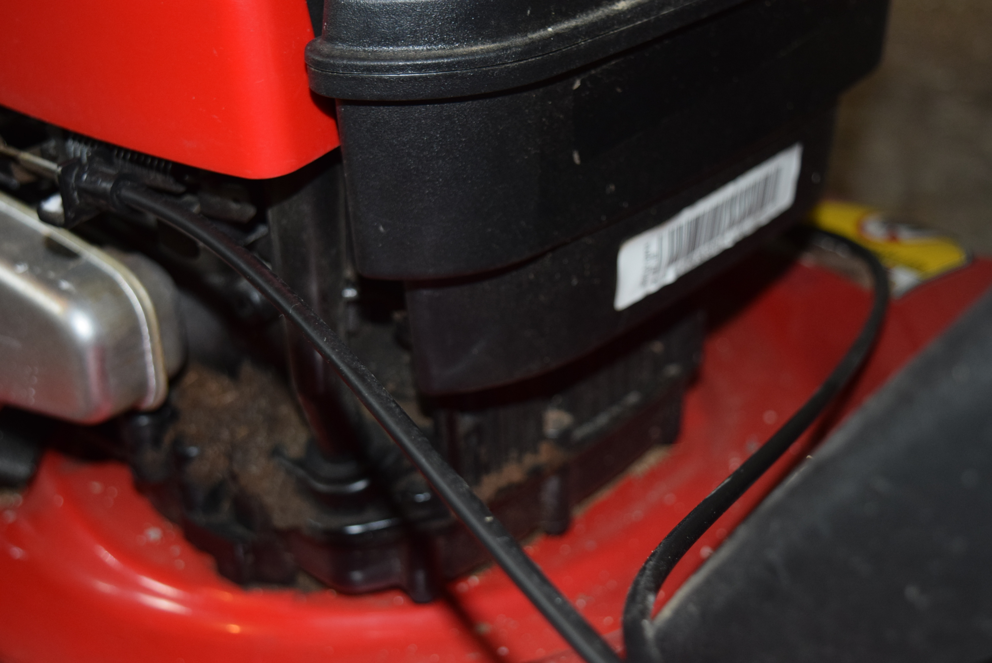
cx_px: 496
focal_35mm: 57
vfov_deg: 23.8
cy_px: 332
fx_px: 1572
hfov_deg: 35.0
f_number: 4.8
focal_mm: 38
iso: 1100
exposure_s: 1/60
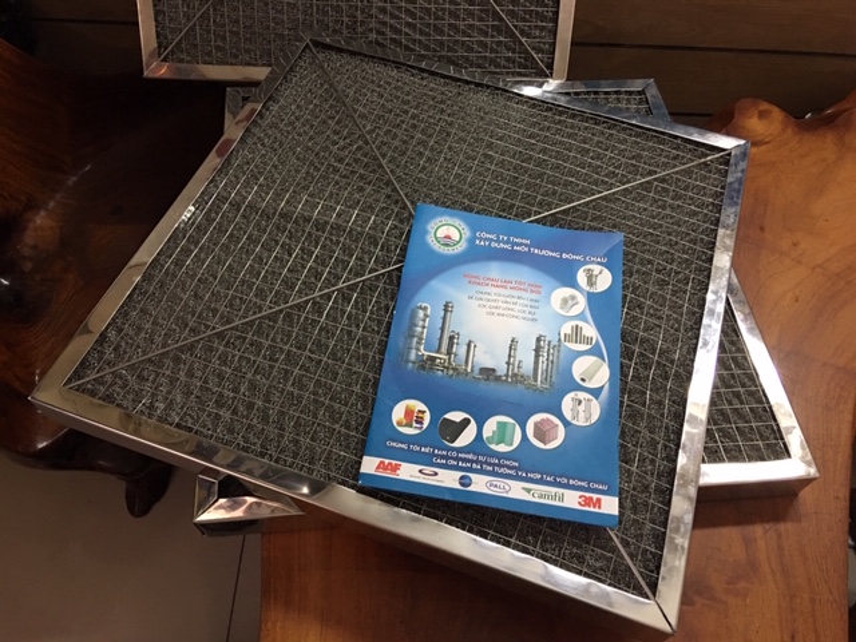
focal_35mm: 29
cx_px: 428
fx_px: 717
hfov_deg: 61.7
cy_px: 321
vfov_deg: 48.2
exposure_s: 1/17
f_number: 2.2
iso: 125
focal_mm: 4.15
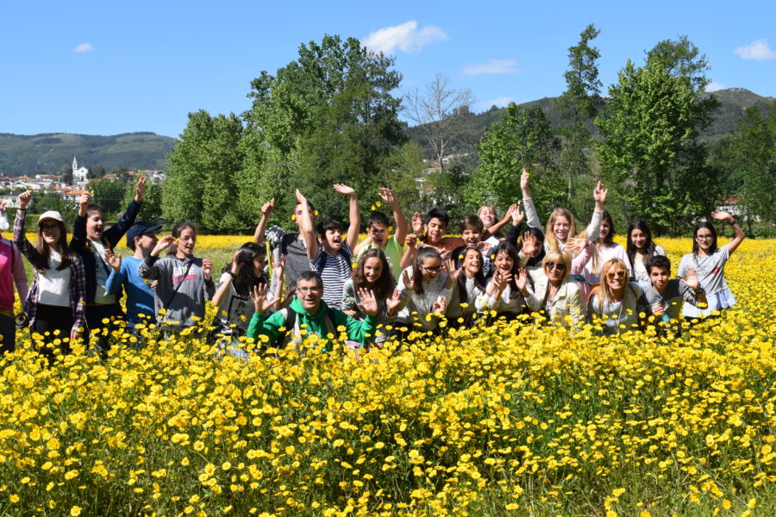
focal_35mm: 54
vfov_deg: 25.1
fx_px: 1164
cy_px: 259
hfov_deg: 36.7
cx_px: 314
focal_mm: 30
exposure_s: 1/400
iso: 200
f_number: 10
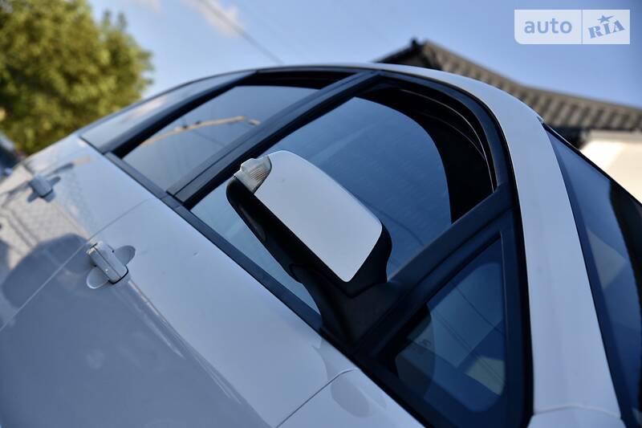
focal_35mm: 75
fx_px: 1337
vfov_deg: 18.2
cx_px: 321
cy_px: 214
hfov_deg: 27.0
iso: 200
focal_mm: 75
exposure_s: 1/640
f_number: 6.3
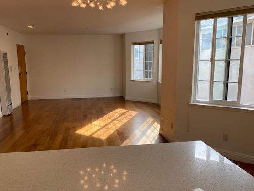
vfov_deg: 46.8
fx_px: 220
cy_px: 97
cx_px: 115
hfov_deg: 59.9
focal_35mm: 30
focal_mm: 4.25
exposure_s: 1/311
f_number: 1.8
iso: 32
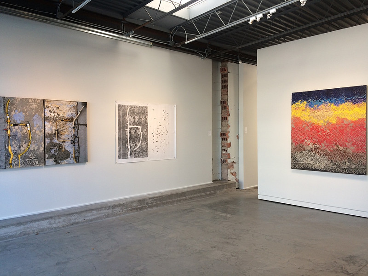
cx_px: 184
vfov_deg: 48.2
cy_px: 138
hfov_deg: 61.7
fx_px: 308
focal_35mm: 29
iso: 40
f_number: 2.2
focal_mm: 4.15
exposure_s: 1/60
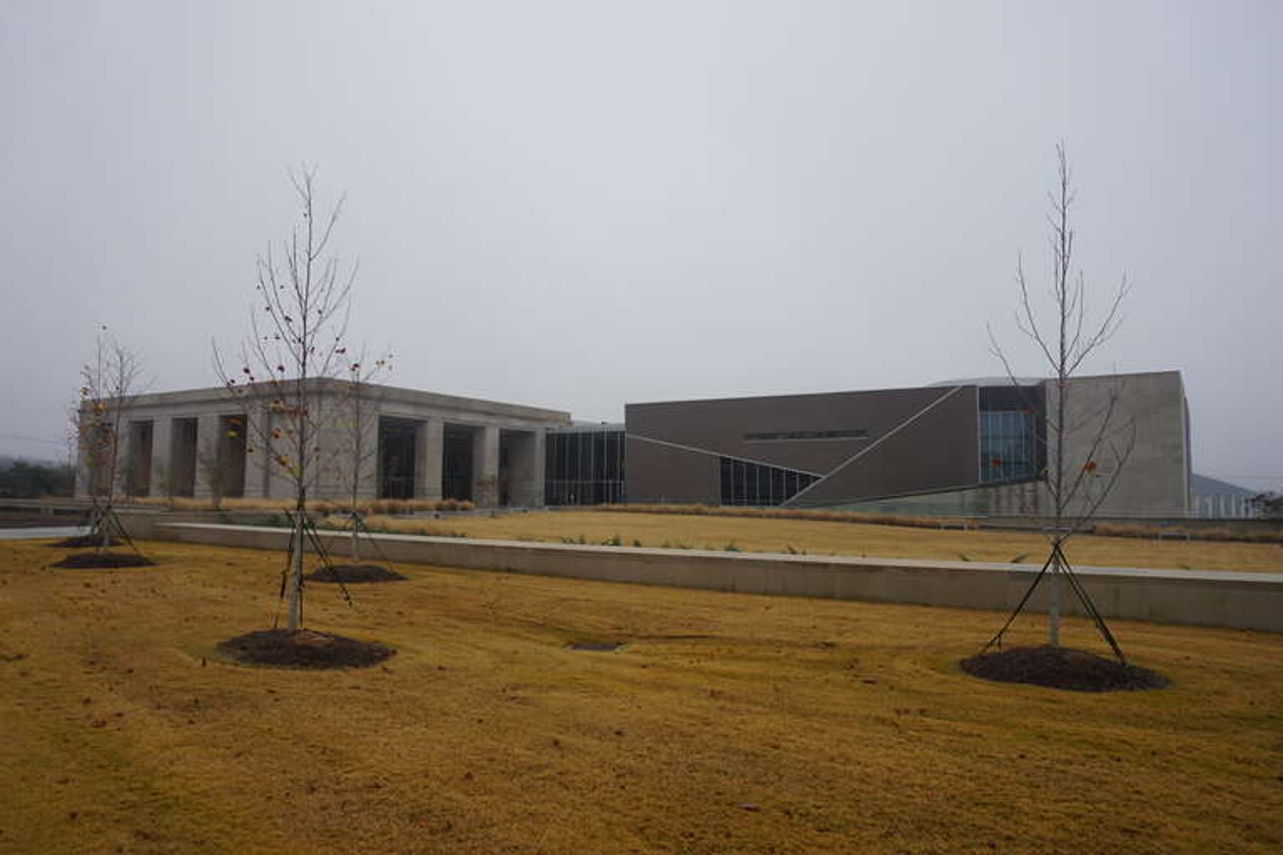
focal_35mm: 26
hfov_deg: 70.4
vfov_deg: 50.4
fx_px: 909
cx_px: 642
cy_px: 428
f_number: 8
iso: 100
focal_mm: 17
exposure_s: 1/80
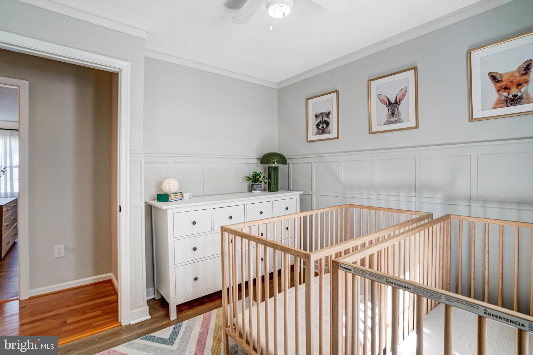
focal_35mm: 16
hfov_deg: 96.7
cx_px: 266
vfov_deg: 73.7
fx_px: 237
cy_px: 178
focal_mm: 16
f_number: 8
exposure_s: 1/100
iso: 1250
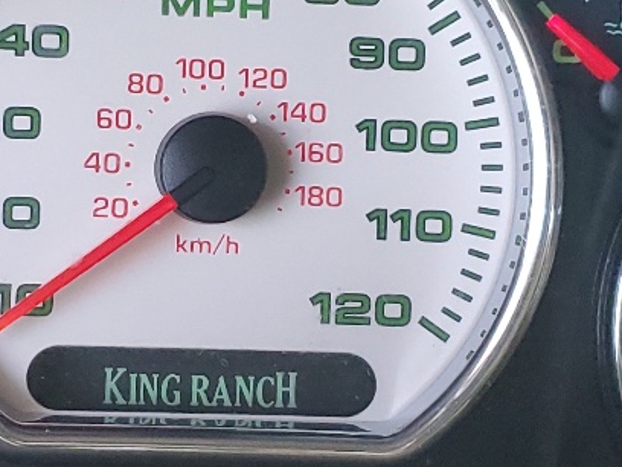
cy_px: 200
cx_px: 192
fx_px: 1833
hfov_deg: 19.2
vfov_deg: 14.5
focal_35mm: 102
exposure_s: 1/60.2
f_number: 1.5
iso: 332
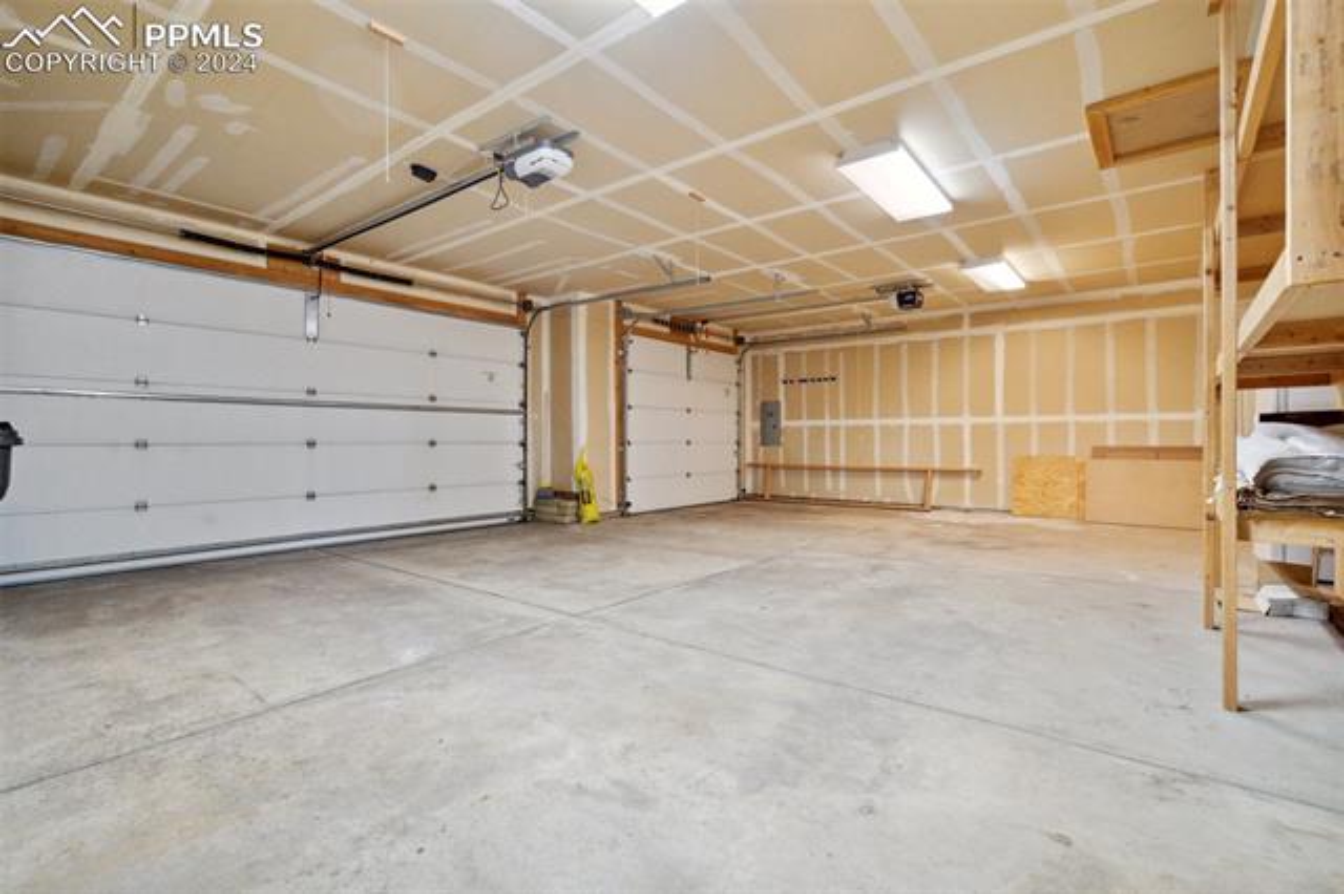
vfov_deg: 73.7
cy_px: 447
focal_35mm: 16
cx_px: 672
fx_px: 597
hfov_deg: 96.8
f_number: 8
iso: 8000
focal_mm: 16
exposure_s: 1/60
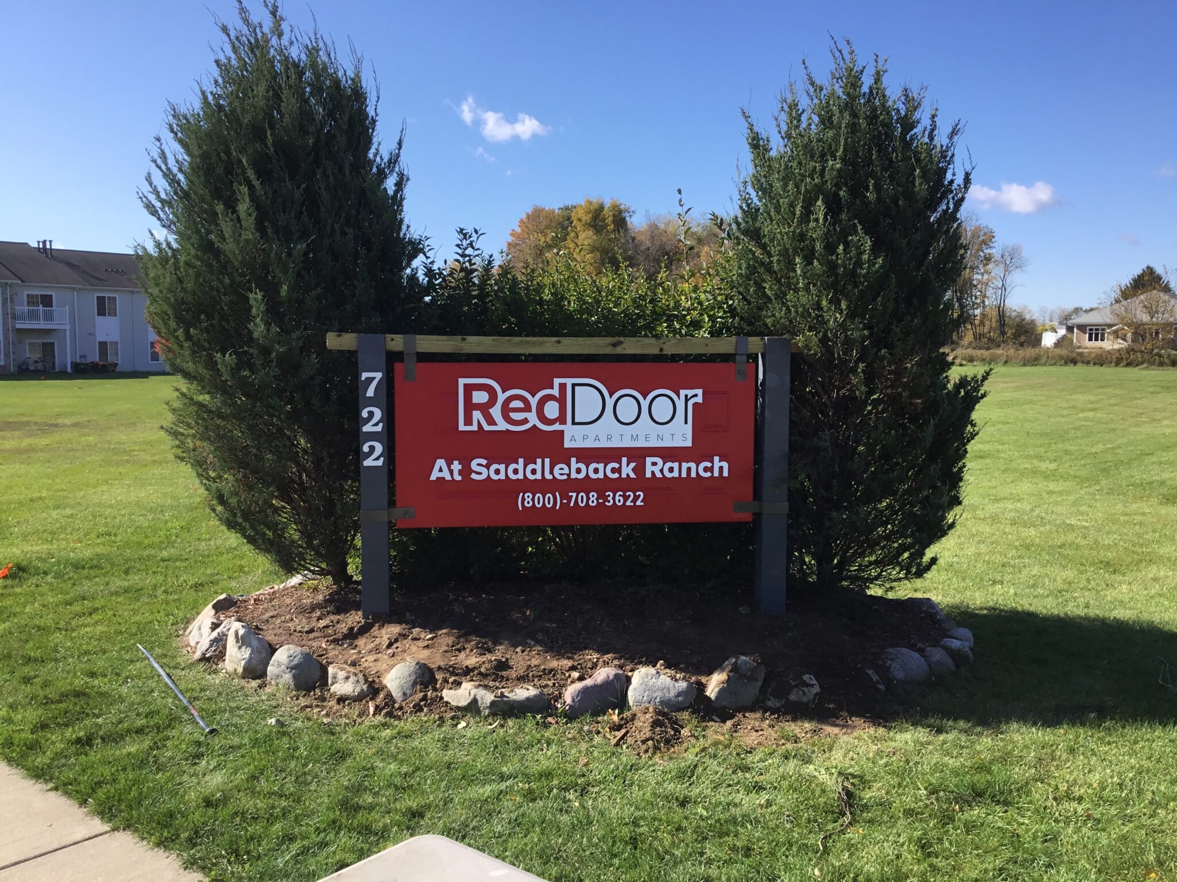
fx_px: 1054
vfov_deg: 45.4
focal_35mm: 31
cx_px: 588
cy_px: 441
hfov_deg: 58.4
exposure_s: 1/867
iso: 25
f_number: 2.4
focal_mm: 3.3
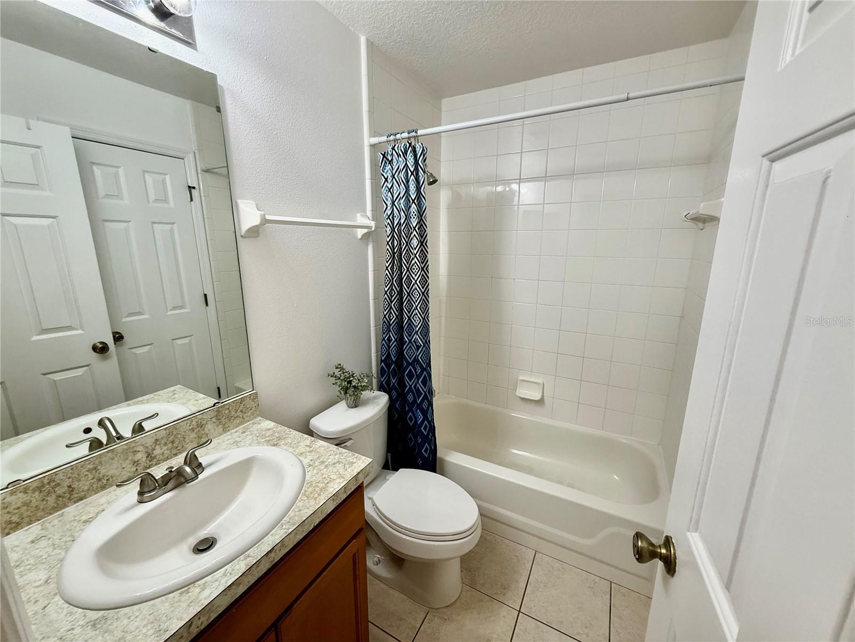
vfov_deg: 85.7
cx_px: 428
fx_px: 346
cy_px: 321
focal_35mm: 14
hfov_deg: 102.1
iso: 160
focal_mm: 2.22
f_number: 2.2
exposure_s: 1/120
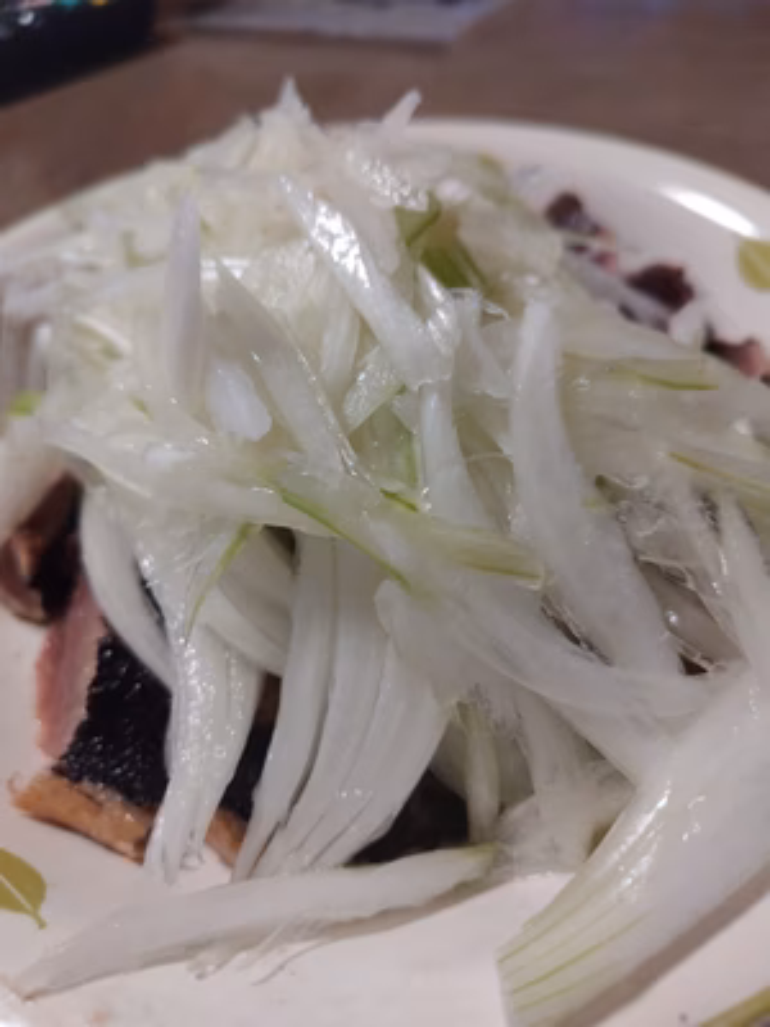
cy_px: 514
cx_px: 385
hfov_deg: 58.9
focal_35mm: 23
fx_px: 682
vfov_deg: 73.9
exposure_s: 1/60
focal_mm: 5.5
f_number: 1.9
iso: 925
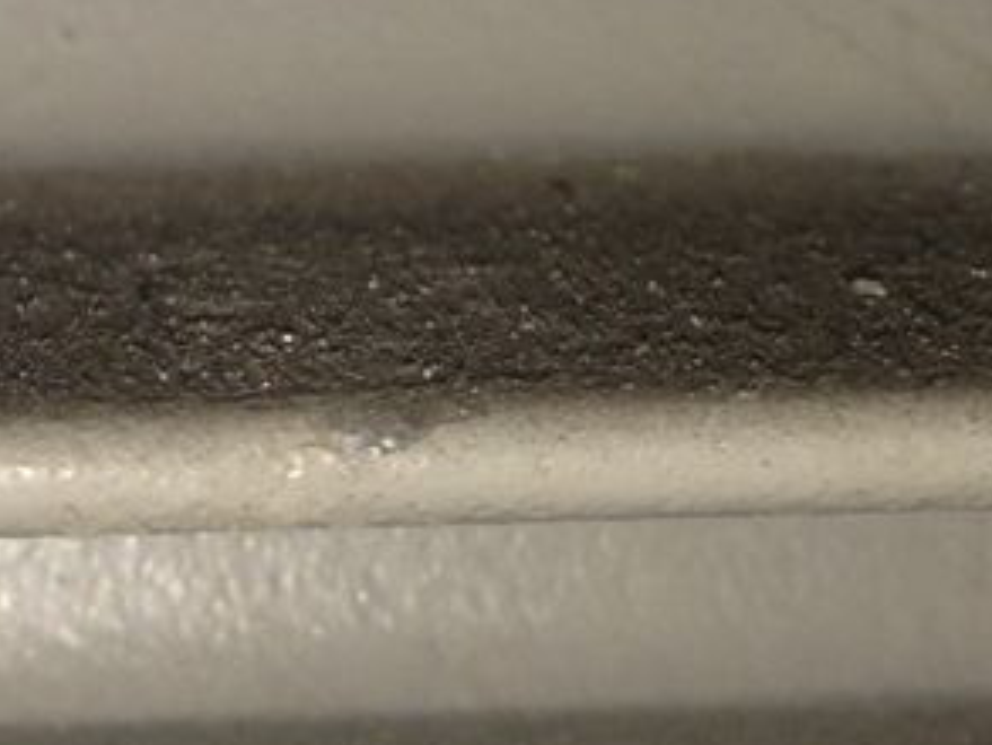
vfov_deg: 9.9
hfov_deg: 13.4
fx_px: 4128
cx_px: -118
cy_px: -450
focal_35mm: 144
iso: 50
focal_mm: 4.12
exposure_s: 1/300
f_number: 2.4
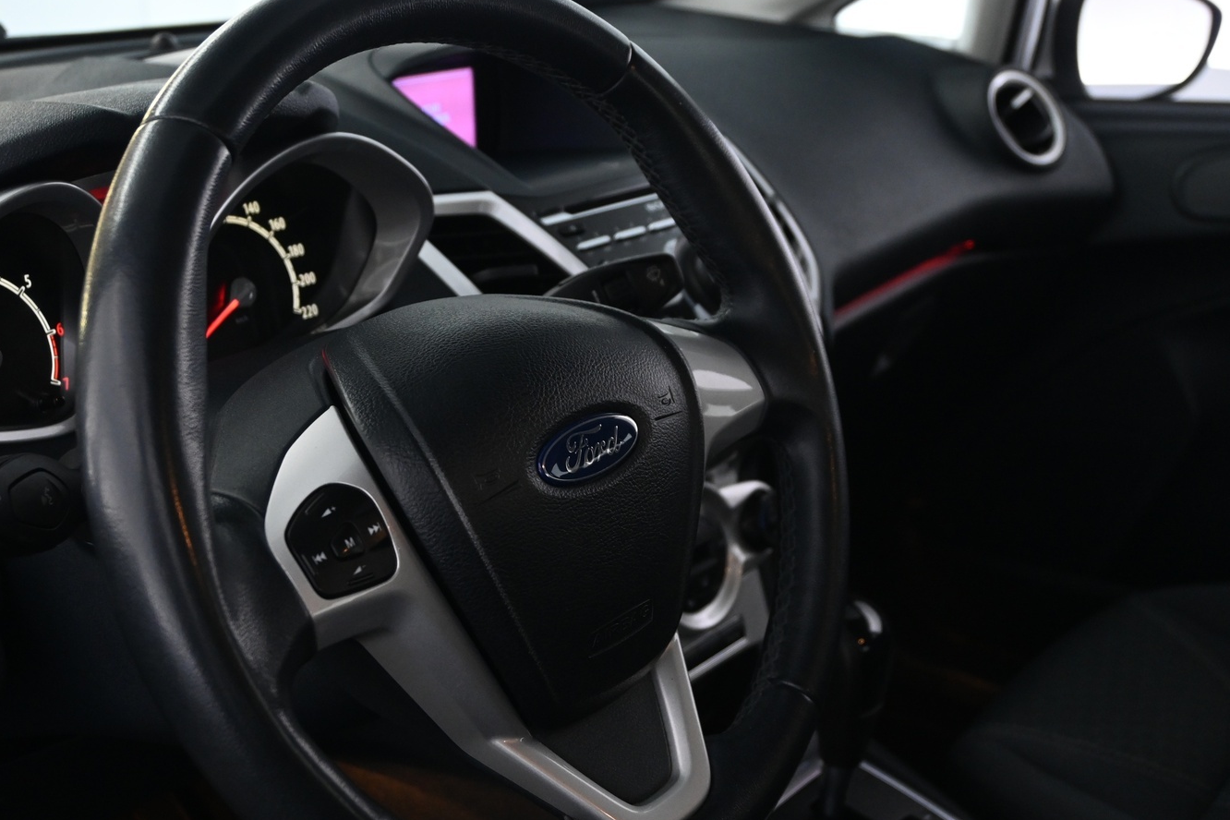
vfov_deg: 29.5
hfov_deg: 43.0
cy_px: 459
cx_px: 537
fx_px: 1558
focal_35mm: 46
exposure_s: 1/20
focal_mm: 25
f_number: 4.2
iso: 1600
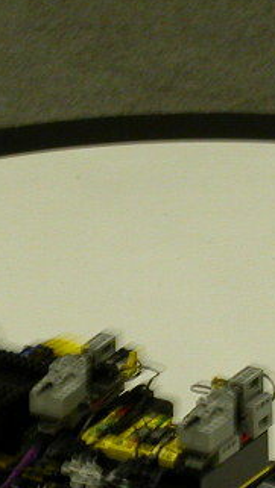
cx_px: 90
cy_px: 452
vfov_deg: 4.7
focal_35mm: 458
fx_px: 5940
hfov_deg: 2.7
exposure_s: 1/11.9
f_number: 4.6
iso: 100
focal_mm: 27.3
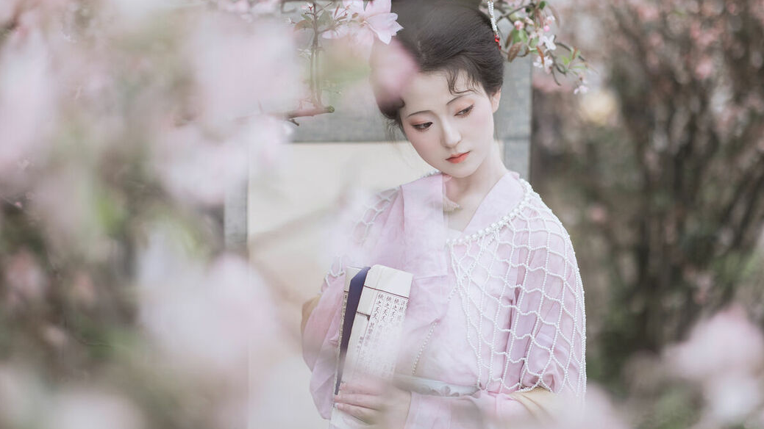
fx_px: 1823
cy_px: 191
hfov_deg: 23.7
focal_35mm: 90
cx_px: 385
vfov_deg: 13.4
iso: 200
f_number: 1.6
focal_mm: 85
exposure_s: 1/2000
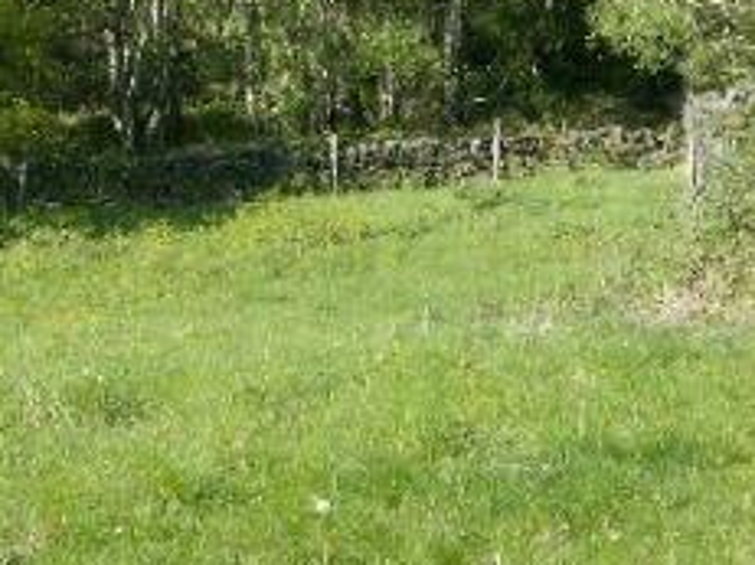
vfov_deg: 15.6
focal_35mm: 91
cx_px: 247
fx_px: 1984
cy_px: -113
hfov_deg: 21.5
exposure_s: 1/271
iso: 100
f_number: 4.7
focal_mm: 6
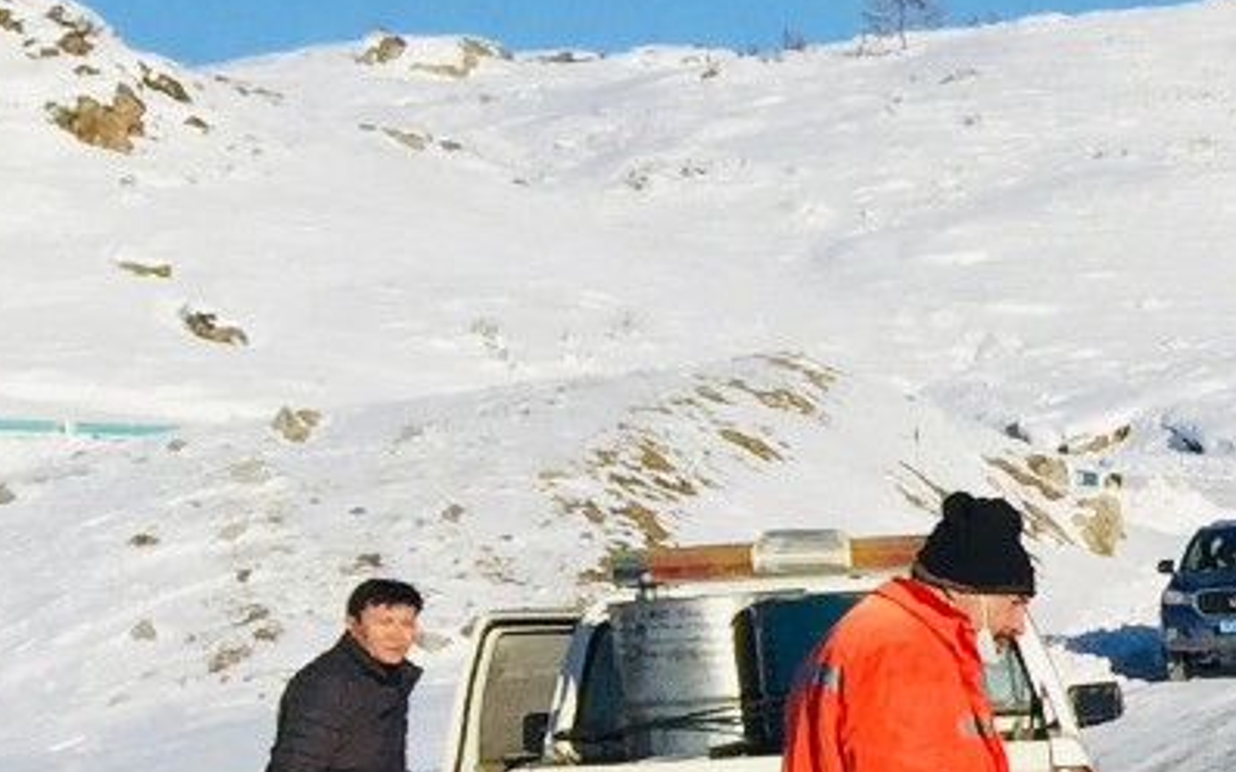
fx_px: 5220
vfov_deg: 8.3
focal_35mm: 155
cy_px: 1049
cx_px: 2771
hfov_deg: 11.6
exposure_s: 1/4405
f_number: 2.2
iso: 32
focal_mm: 4.15
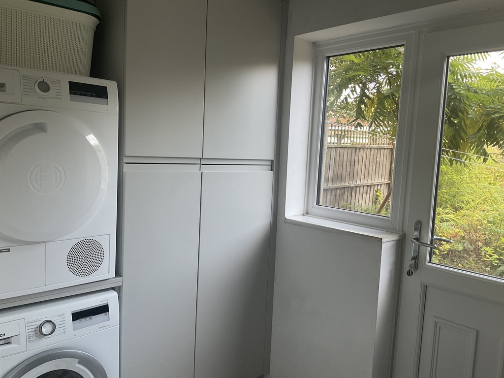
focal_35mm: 29
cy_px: 189
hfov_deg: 61.7
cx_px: 252
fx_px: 422
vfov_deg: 48.2
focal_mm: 3
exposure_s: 1/100
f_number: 1.8
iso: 64
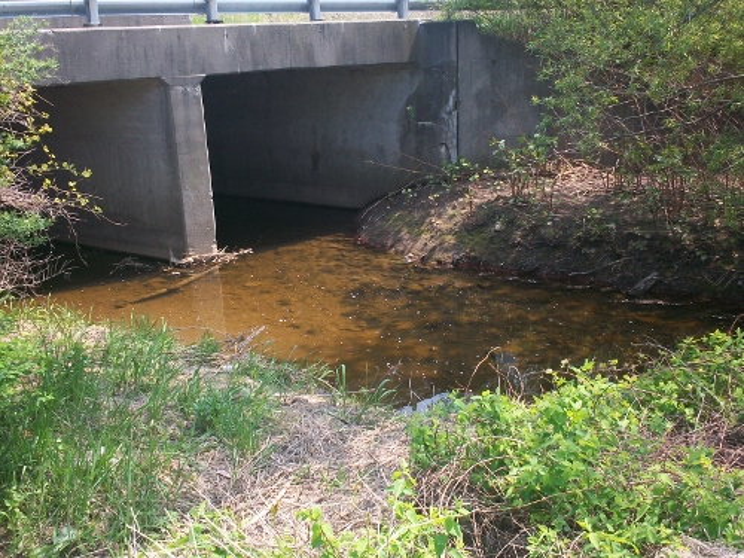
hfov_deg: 49.0
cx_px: 372
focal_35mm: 38
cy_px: 279
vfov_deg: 37.7
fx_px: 817
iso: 80
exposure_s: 1/160
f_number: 4.5
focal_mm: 6.3
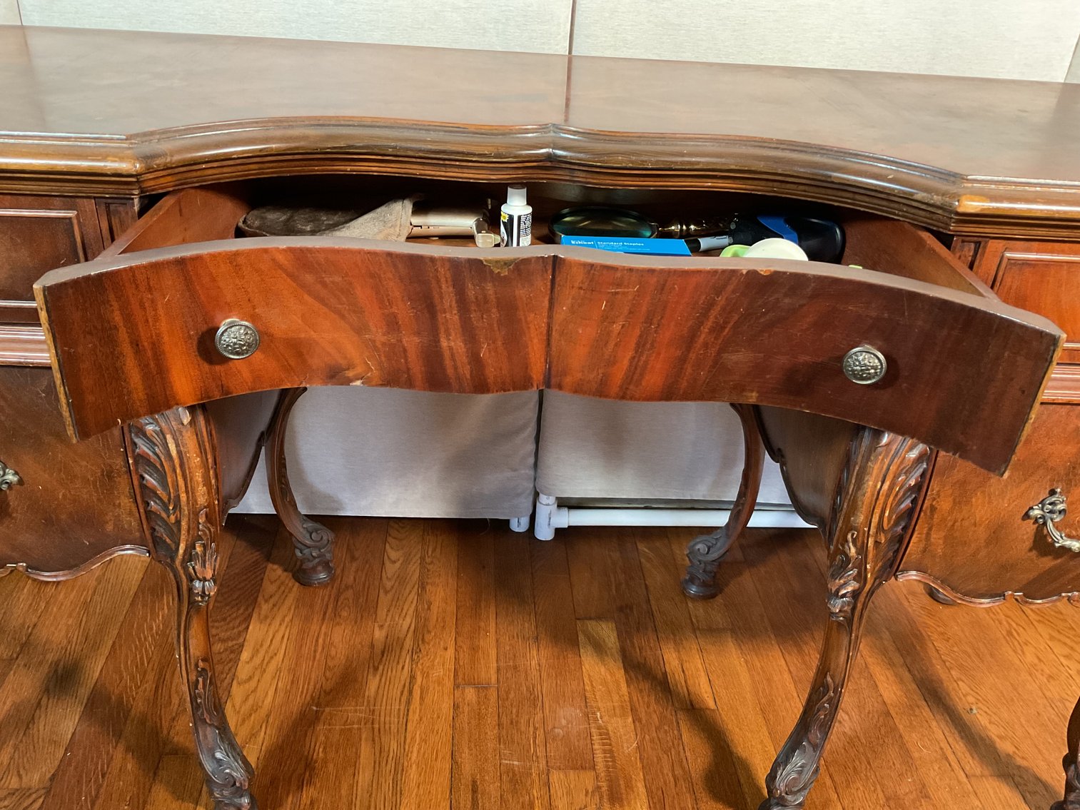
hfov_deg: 61.7
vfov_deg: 48.2
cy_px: 405
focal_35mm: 29
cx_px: 540
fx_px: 905
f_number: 1.8
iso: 250
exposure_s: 1/40
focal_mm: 3
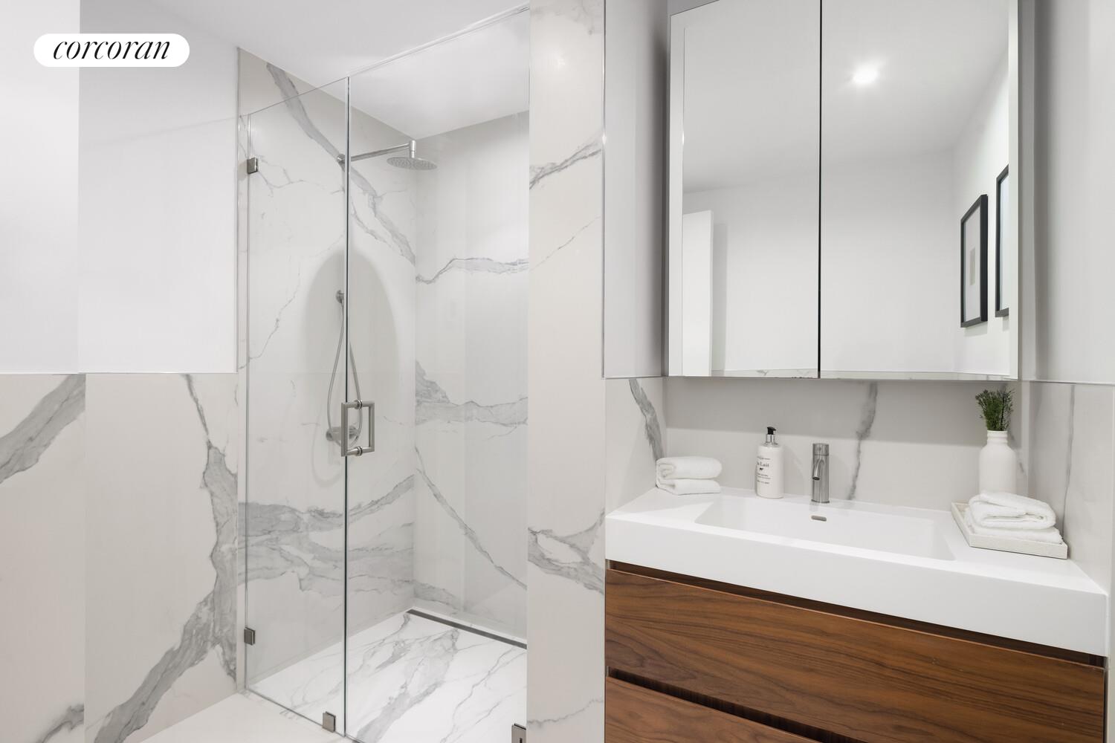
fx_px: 526
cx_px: 558
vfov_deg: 70.4
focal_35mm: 17
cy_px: 372
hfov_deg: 93.3
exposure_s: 1/100
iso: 1000
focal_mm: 17
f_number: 11
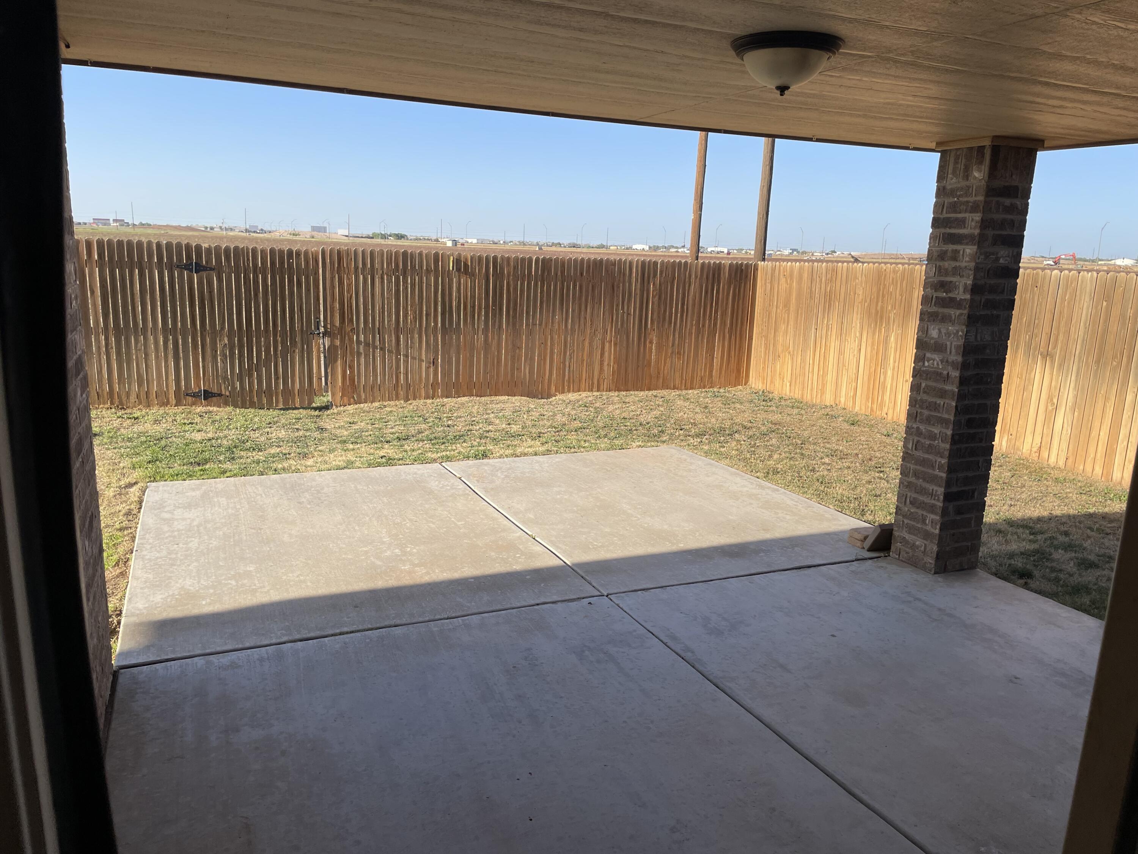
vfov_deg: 53.1
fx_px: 855
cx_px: 569
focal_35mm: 26
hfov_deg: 67.3
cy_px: 427
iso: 32
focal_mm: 4.2
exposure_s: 1/2053
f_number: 1.6
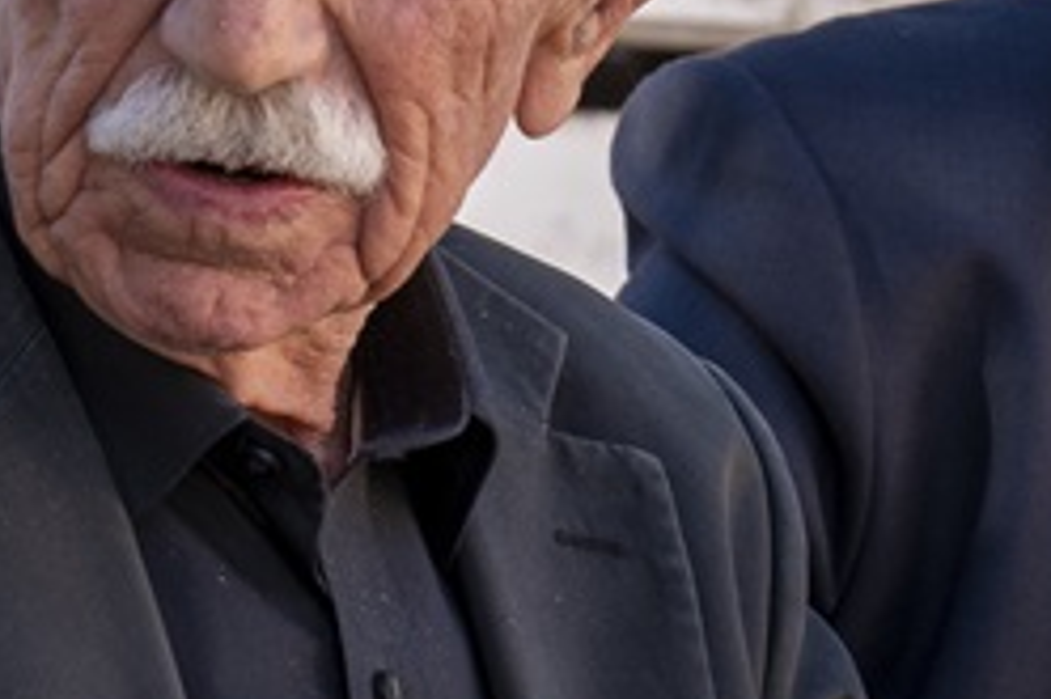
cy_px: 275
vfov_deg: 5.7
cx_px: 776
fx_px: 7060
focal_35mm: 242
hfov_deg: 8.5
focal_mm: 60
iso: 400
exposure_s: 1/160
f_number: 7.1
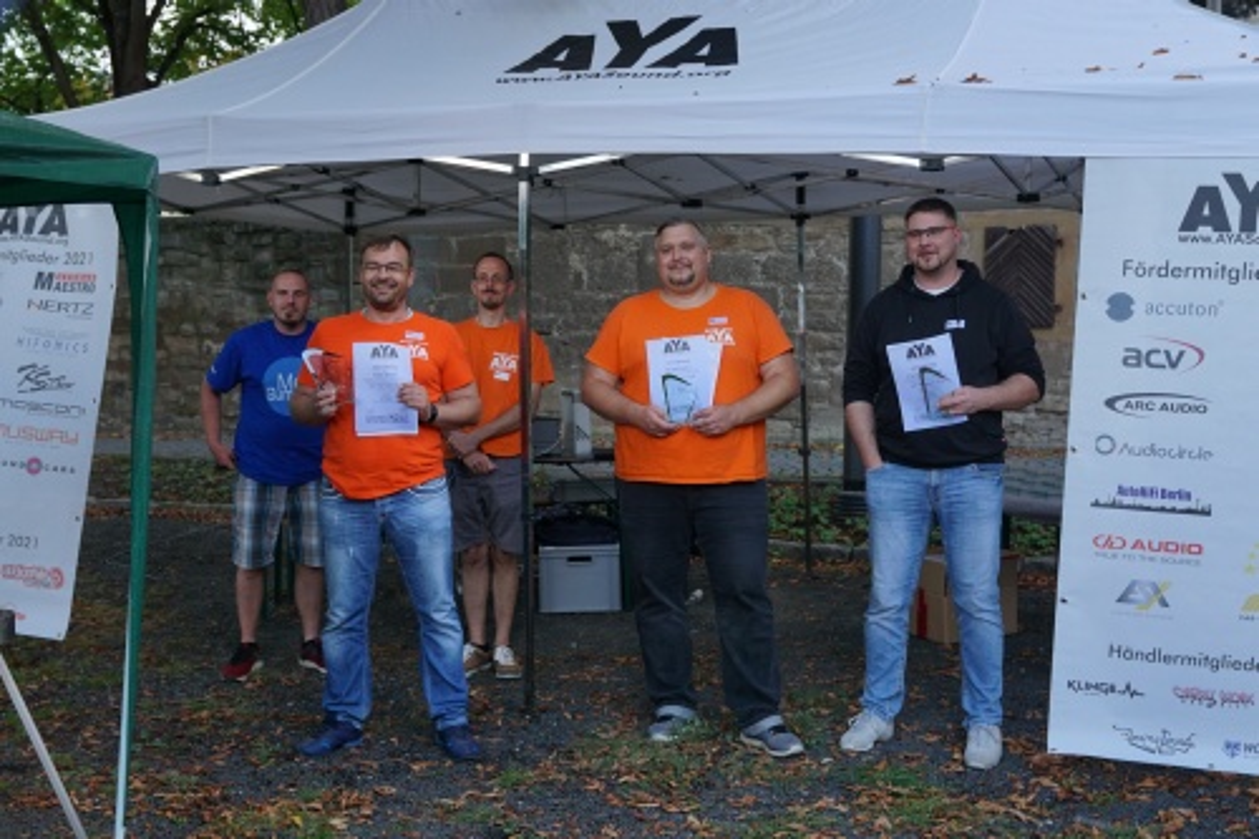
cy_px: 420
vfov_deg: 31.9
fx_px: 1468
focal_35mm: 42
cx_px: 630
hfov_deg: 46.4
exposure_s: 1/160
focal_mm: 28
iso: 320
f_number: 4.5
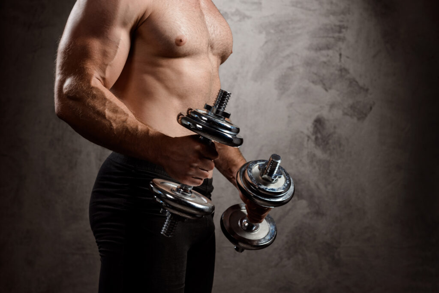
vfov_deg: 19.5
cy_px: 146
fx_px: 854
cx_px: 220
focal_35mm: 70
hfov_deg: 28.8
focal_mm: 70
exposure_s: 1/160
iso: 100
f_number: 8
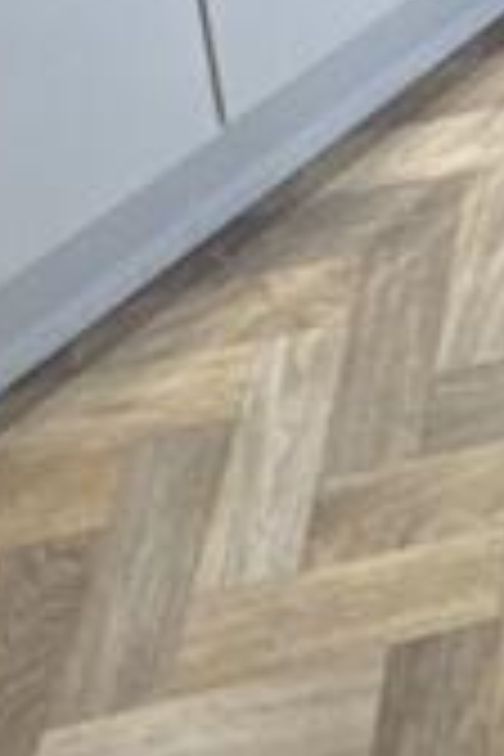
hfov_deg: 12.1
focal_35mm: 89
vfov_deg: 16.4
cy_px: -824
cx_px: 1233
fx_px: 1869
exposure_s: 1/100
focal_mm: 2.22
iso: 160
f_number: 2.2
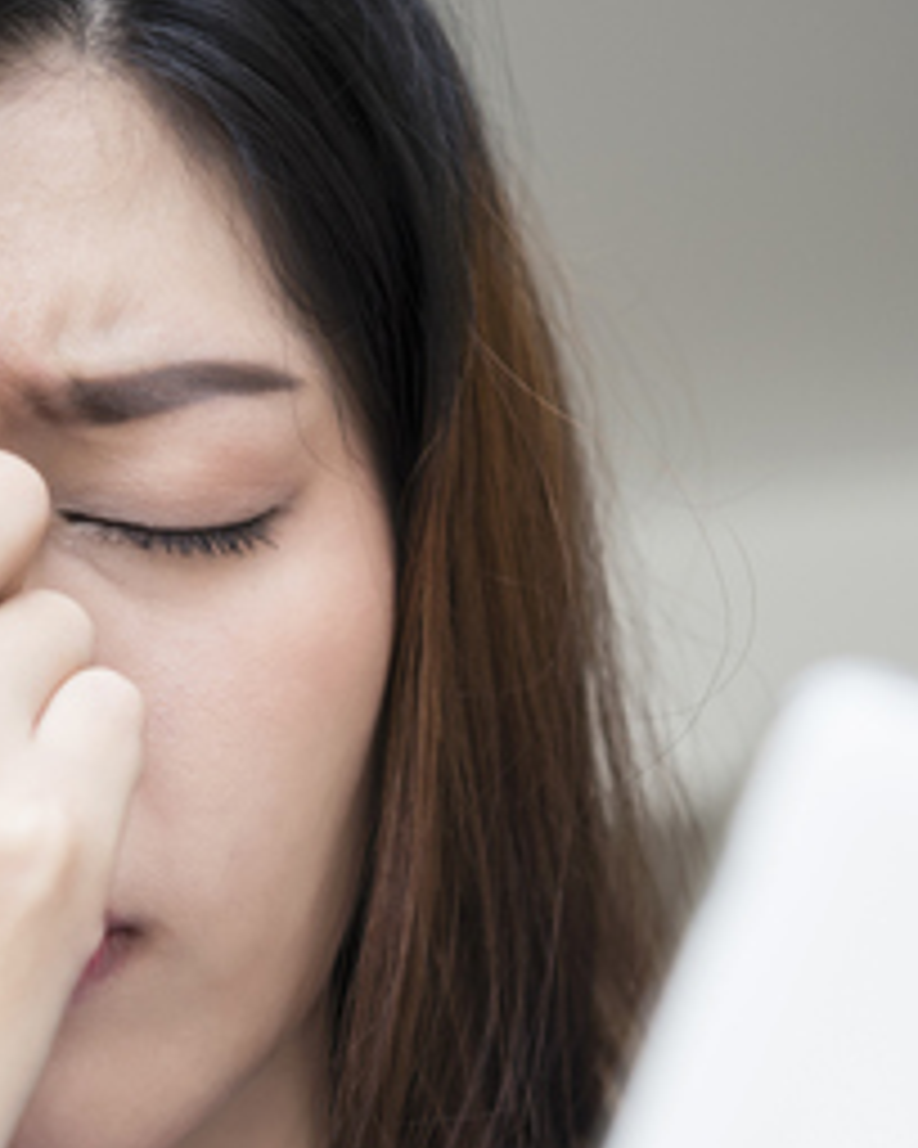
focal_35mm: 160
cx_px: 104
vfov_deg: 12.0
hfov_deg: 9.6
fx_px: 5434
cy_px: 1002
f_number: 3.5
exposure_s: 1/160
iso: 160
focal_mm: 60
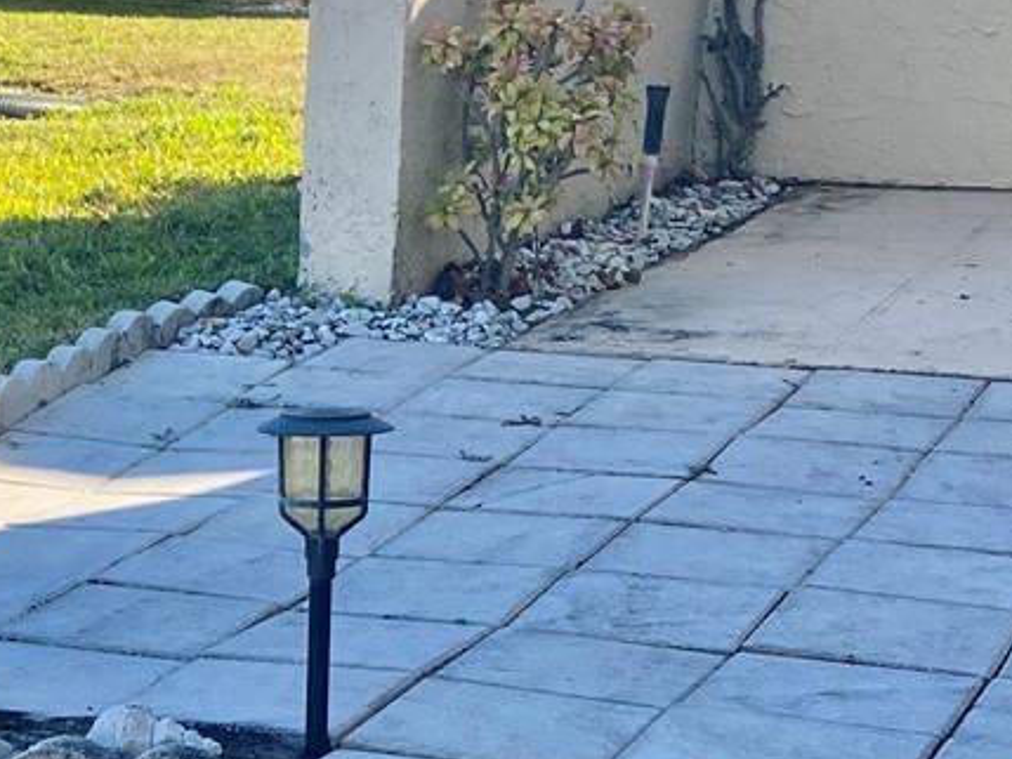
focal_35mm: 97
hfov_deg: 19.5
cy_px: 799
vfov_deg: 14.9
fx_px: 2837
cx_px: -66
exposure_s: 1/685
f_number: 1.8
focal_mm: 4.25
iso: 32
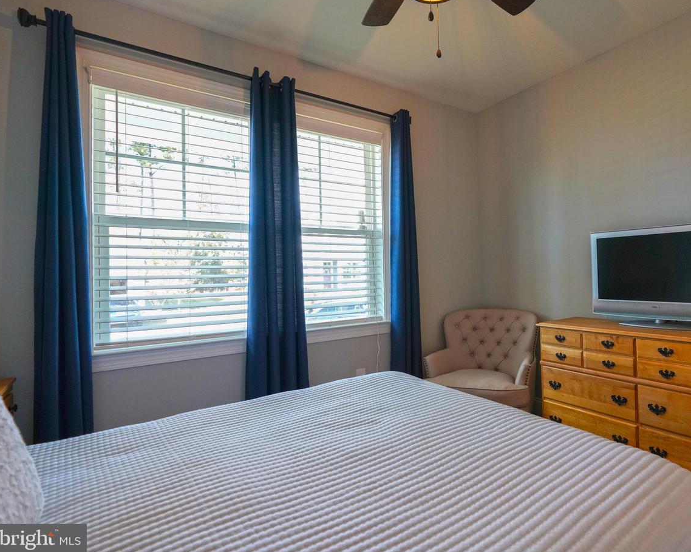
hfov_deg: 81.8
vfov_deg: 70.8
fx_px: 389
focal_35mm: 19
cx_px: 429
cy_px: 264
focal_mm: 16
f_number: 4
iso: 1000
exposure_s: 1/160
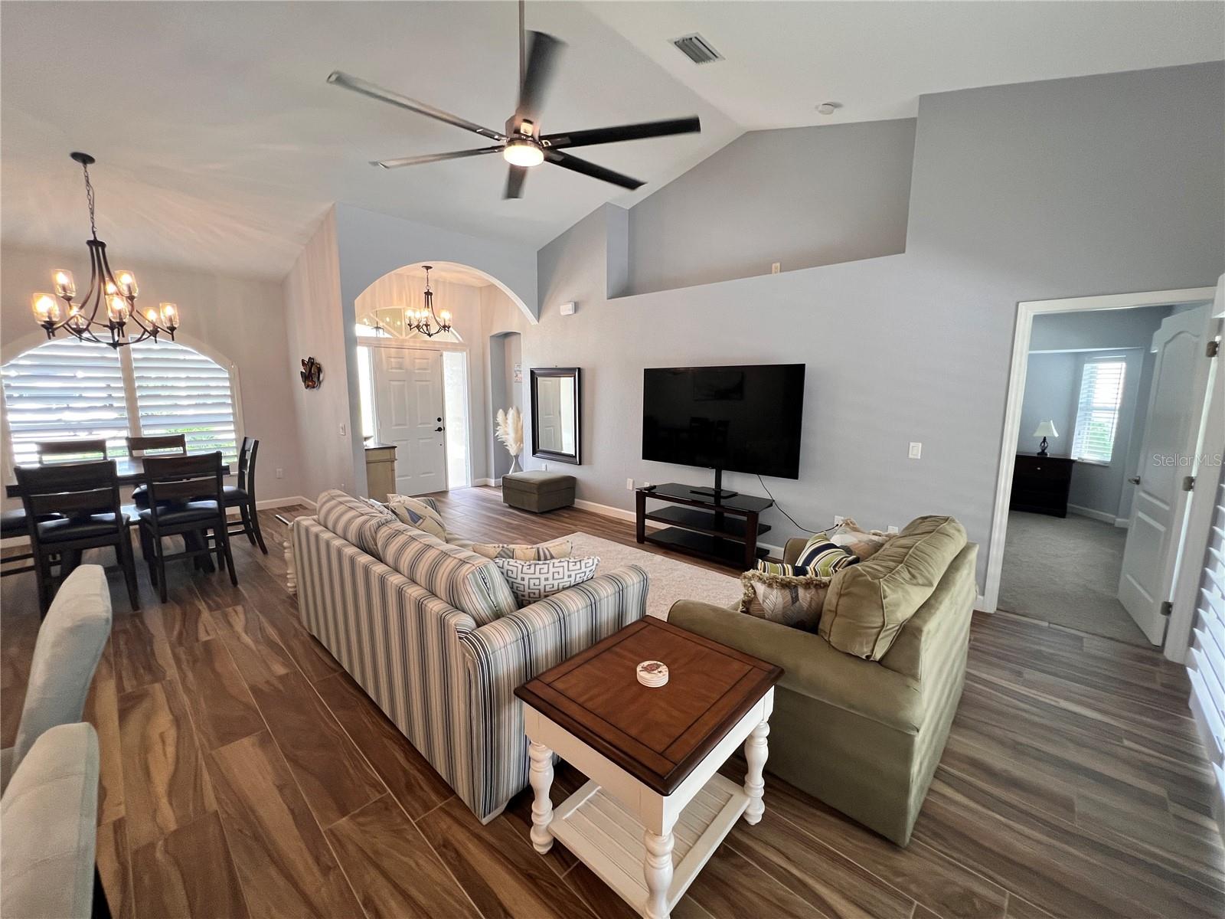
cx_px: 612
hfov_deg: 106.2
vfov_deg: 89.9
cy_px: 460
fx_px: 460
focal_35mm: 13
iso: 200
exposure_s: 1/120
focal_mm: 1.57
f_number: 1.8
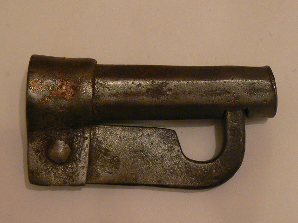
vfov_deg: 17.4
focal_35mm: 85
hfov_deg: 23.0
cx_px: 149
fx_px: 732
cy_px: 112
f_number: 3.2
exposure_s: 1/20
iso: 200
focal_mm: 10.4
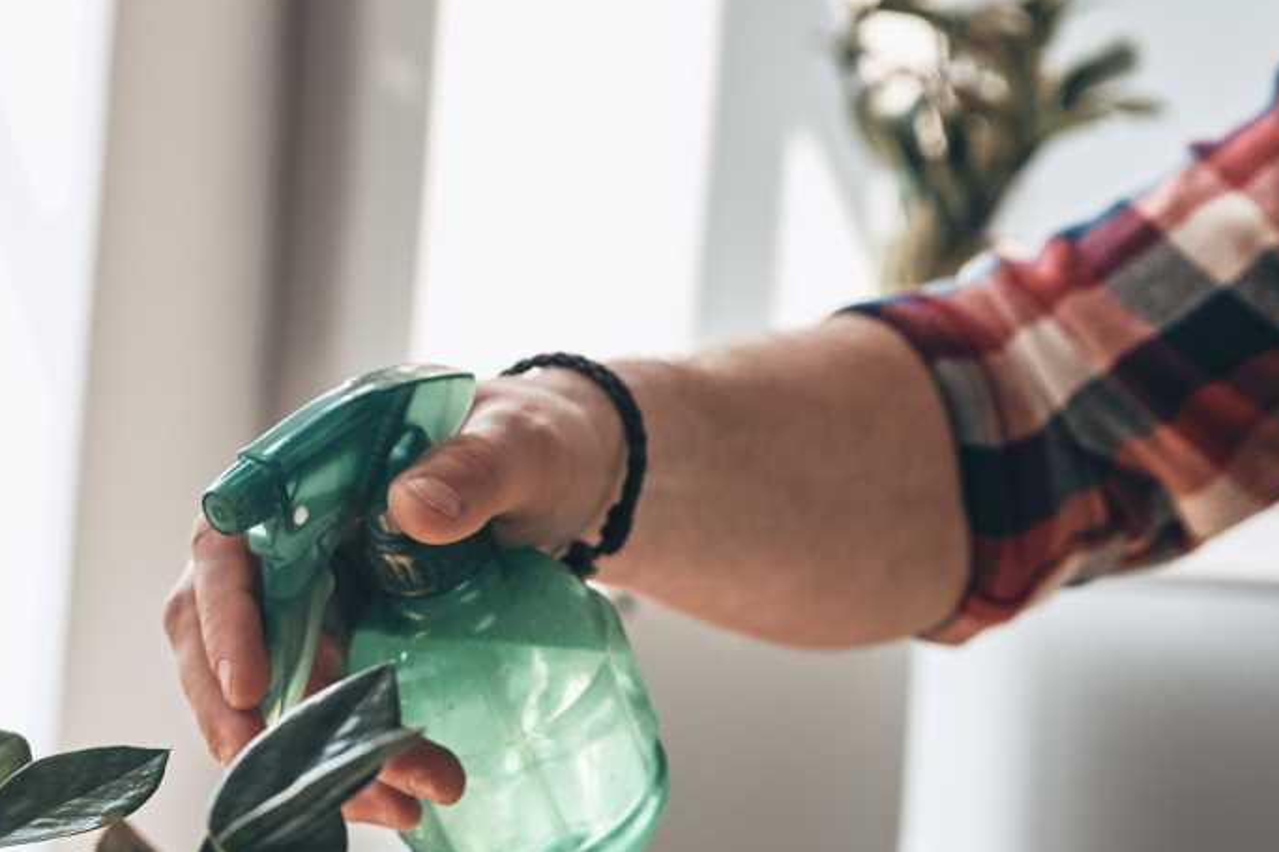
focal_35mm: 105
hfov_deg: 19.4
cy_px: 700
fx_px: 3729
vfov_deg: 13.0
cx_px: 371
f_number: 3.5
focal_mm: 35
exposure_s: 1/250
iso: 320
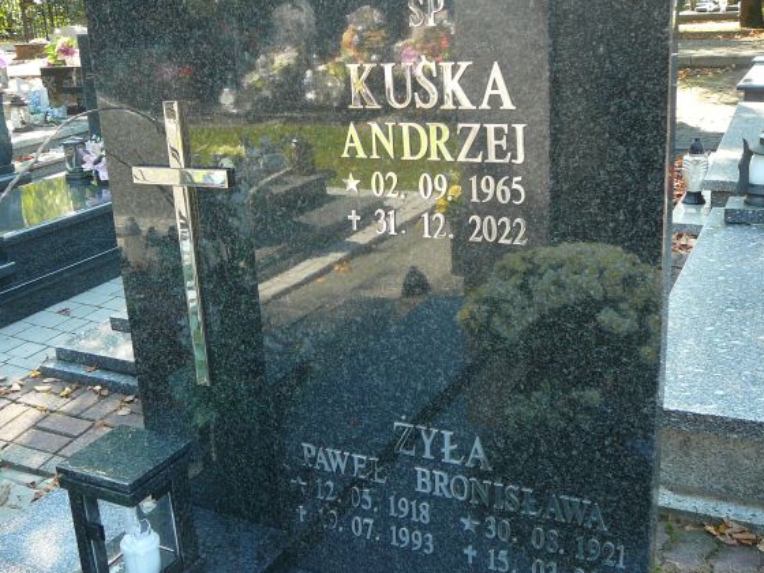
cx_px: 366
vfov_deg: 36.0
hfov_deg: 46.8
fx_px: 883
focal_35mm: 40
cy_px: 281
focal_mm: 5.2
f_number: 2.8
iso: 80
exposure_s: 1/80
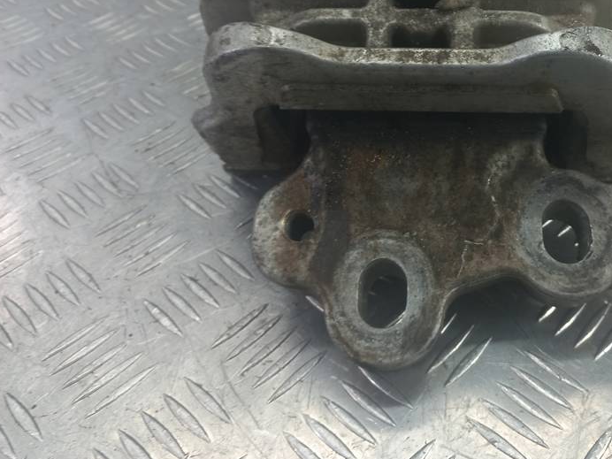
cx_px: 446
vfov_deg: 37.9
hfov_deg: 48.5
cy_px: 126
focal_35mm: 37
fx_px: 654
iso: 64
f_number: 1.8
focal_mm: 4.6
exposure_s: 1/50
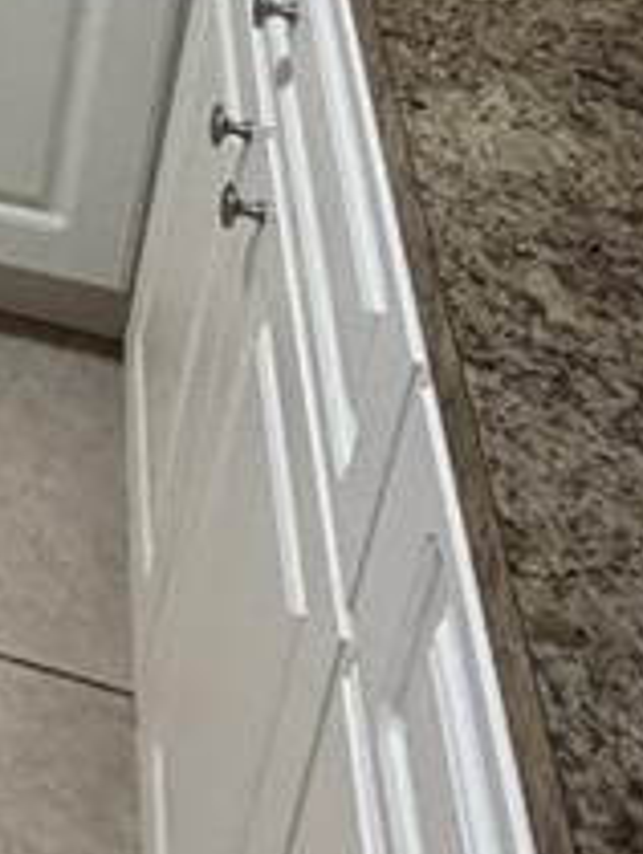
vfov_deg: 19.4
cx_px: -594
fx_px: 1977
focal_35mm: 80
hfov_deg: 15.3
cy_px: -610
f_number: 2.2
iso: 250
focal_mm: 2.22
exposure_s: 1/120
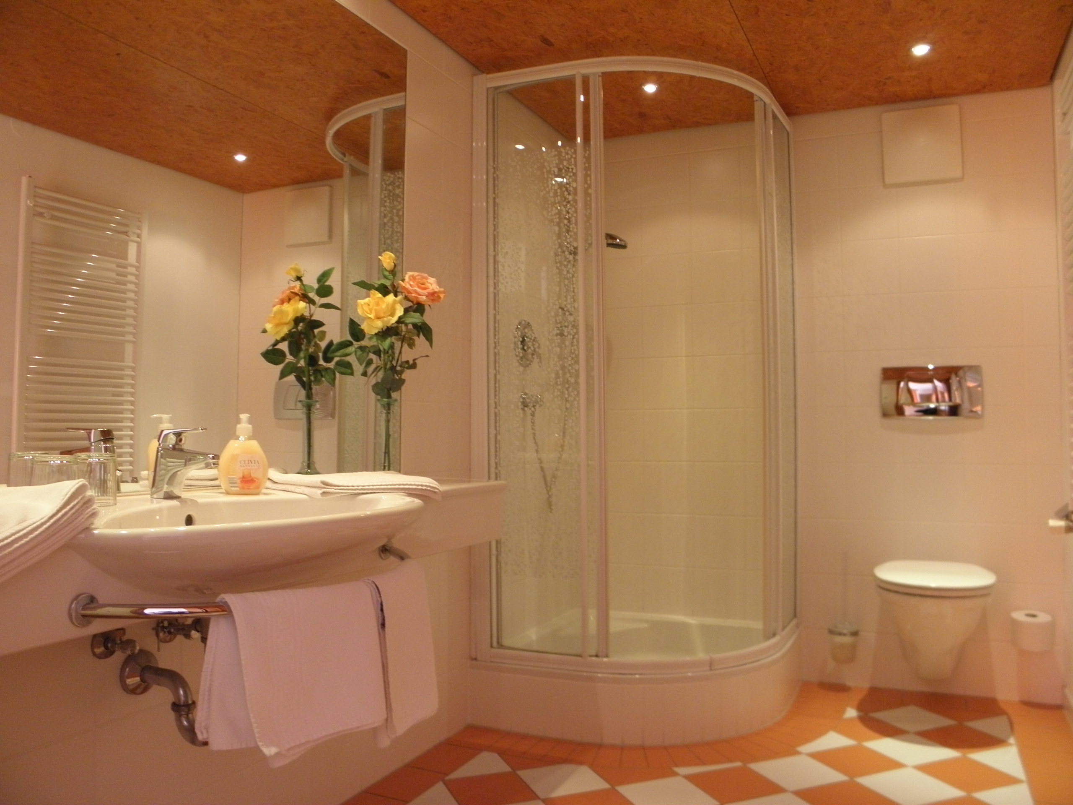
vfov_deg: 49.7
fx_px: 868
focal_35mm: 28
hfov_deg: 63.4
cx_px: 536
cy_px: 402
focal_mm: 5
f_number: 3.5
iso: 200
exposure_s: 1/8
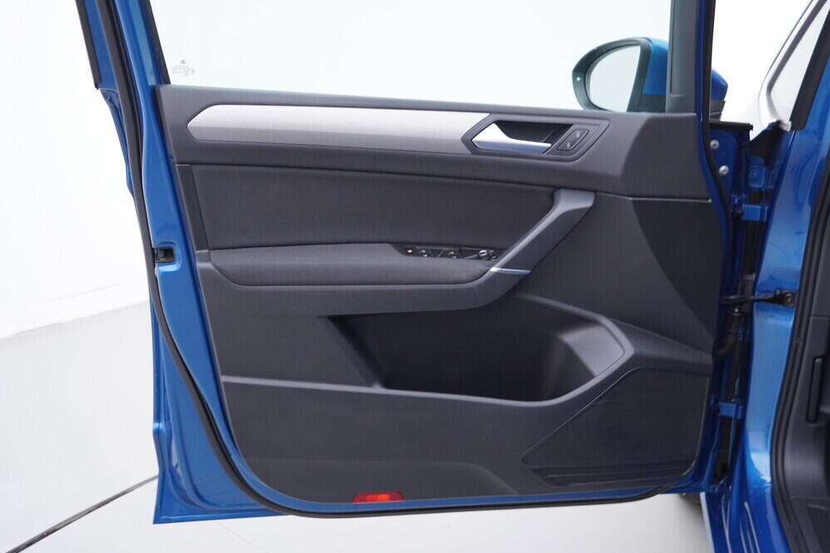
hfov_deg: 51.9
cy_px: 274
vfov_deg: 35.9
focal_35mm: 37
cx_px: 426
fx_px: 853
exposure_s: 1/40
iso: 125
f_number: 3.2
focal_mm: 24
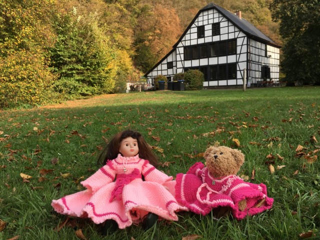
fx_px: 268
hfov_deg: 61.7
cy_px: 120
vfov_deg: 48.2
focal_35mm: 29
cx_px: 160
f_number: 2.2
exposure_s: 1/381
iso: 25
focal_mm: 4.15
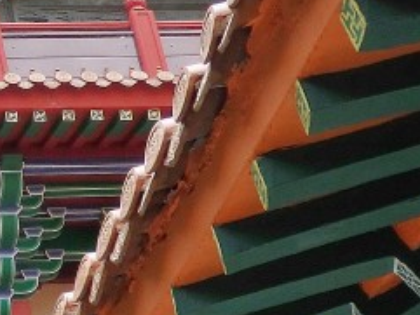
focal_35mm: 157
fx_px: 1906
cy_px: 165
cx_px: -429
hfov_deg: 11.3
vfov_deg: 9.5
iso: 125
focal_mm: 6.6
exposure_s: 1/640
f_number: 3.6
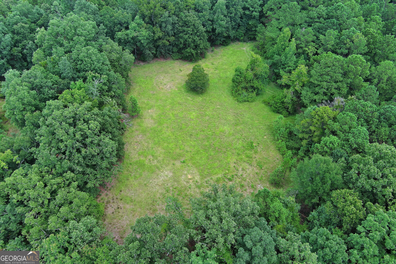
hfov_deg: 63.7
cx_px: 198
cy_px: 132
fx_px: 319
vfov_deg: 45.0
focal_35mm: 29
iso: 100
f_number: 2.8
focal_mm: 10.57
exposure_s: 1/264
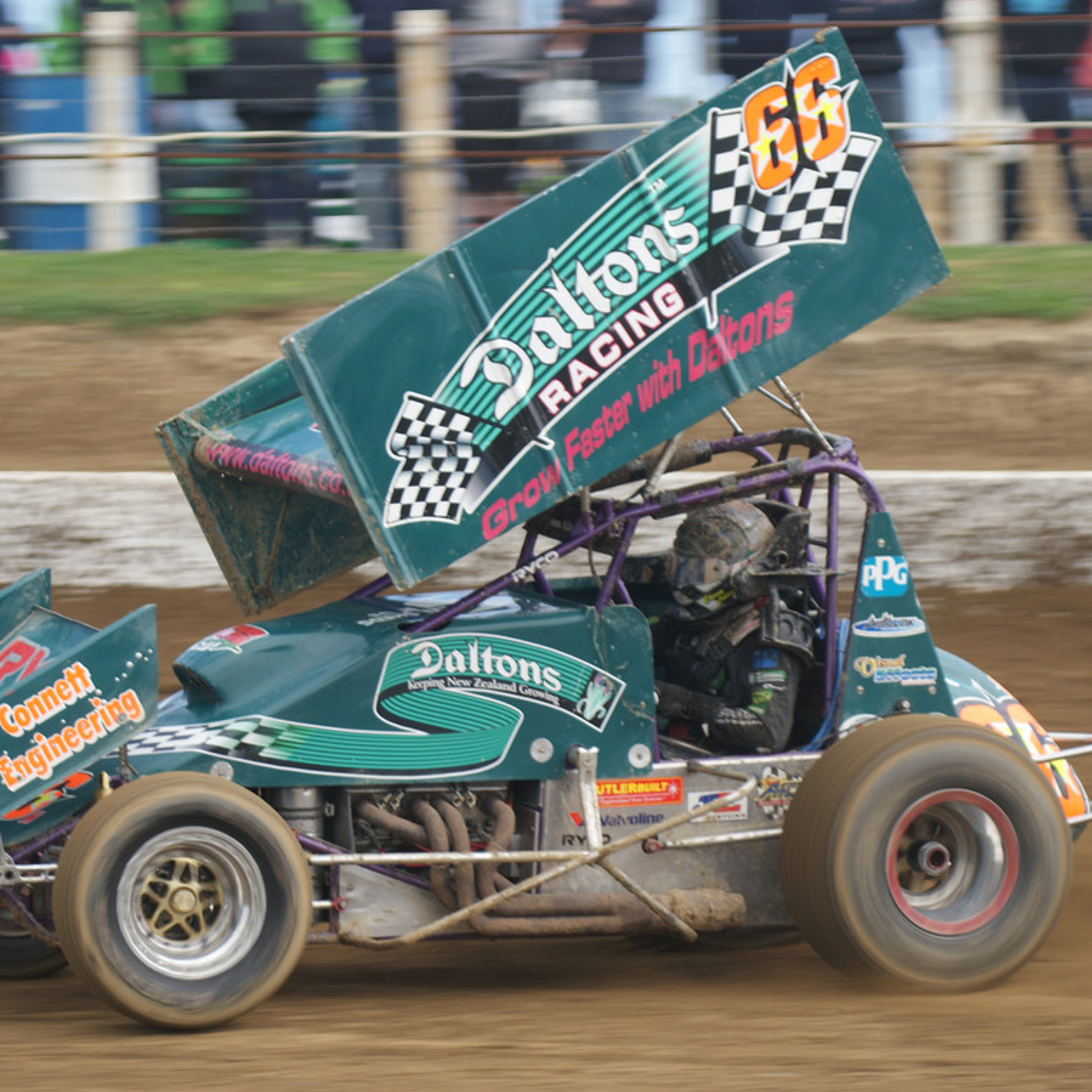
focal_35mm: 220
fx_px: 7852
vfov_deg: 8.0
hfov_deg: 8.0
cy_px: 562
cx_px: 460
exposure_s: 1/200
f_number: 5.6
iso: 100
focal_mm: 110
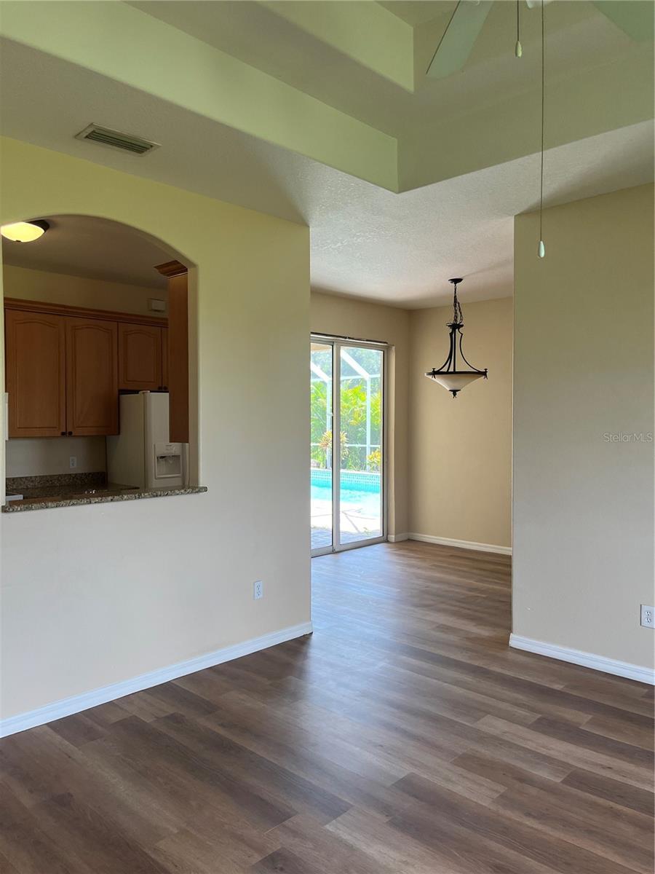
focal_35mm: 26
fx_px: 656
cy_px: 437
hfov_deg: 53.1
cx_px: 328
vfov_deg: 67.3
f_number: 1.6
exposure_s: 1/120
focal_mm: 5.1
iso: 64
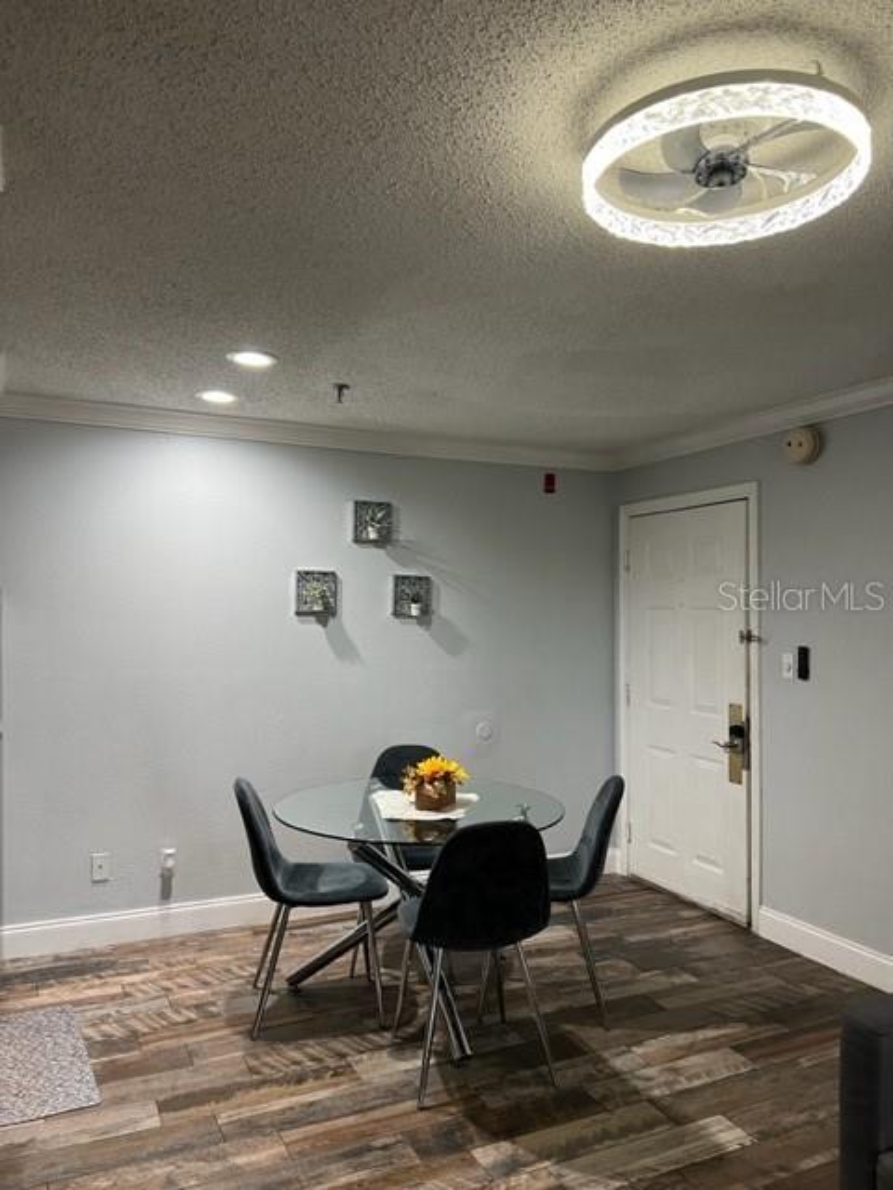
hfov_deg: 53.1
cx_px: 446
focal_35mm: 26
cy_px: 595
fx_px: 894
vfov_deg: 67.3
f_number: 1.5
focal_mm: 5.7
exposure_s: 1/60
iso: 160
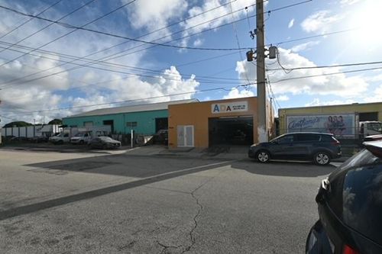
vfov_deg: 67.3
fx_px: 191
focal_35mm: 18
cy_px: 127
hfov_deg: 90.0
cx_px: 191
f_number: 8
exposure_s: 1/400
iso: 100
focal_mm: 12
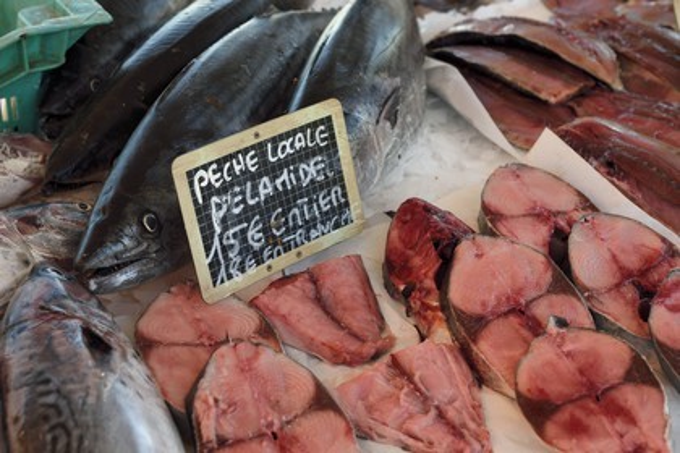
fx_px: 1058
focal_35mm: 56
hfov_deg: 35.6
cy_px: 226
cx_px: 340
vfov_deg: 24.2
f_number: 7.1
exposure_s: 1/125
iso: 400
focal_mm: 56
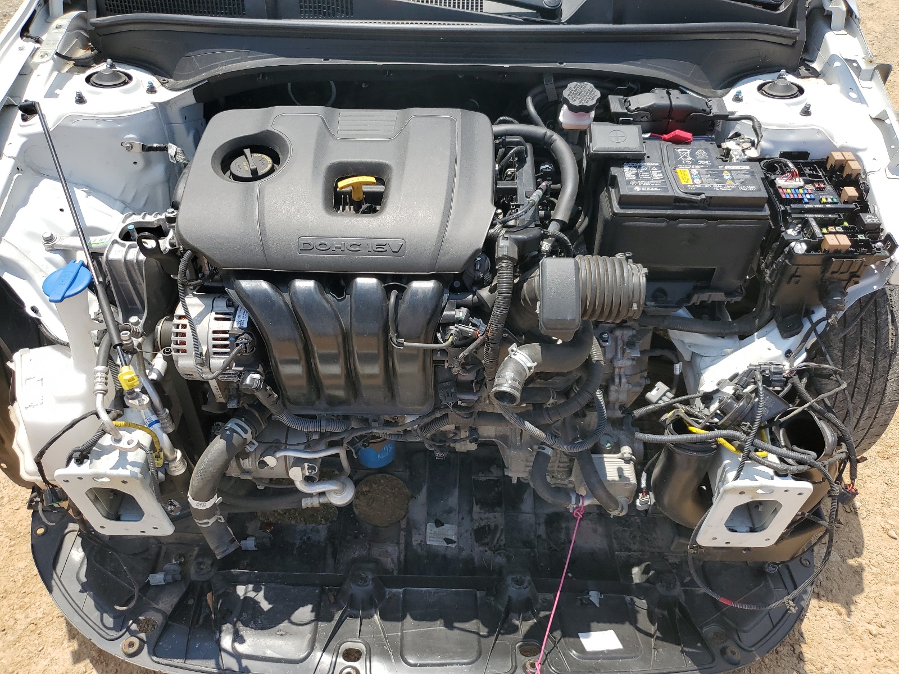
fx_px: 675
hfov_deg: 67.3
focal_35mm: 26
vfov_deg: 53.1
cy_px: 337
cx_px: 450
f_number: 1.5
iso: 50
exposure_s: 1/2500
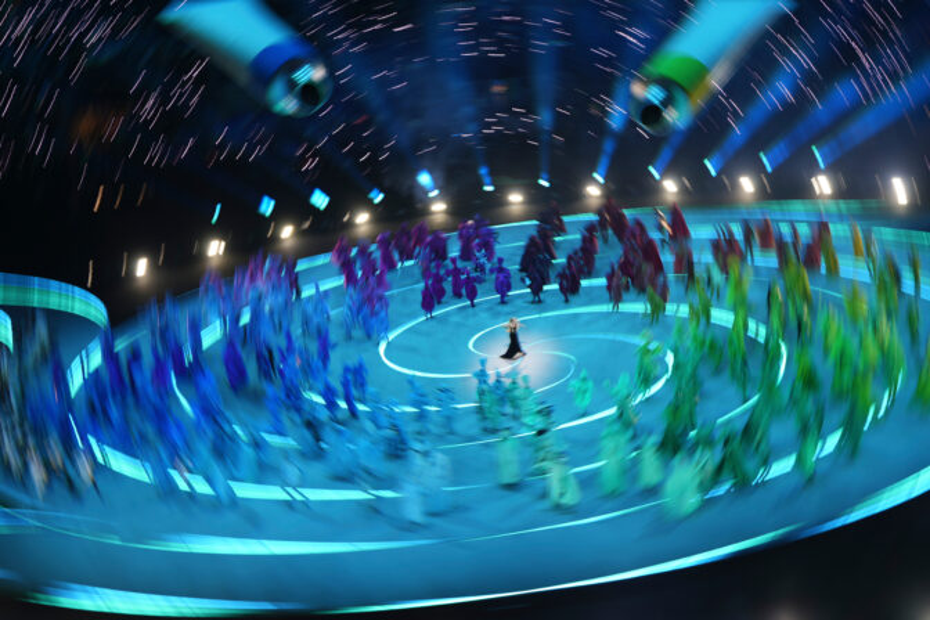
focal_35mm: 70
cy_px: 310
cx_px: 465
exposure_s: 1/8
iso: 100
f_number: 4
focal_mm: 70
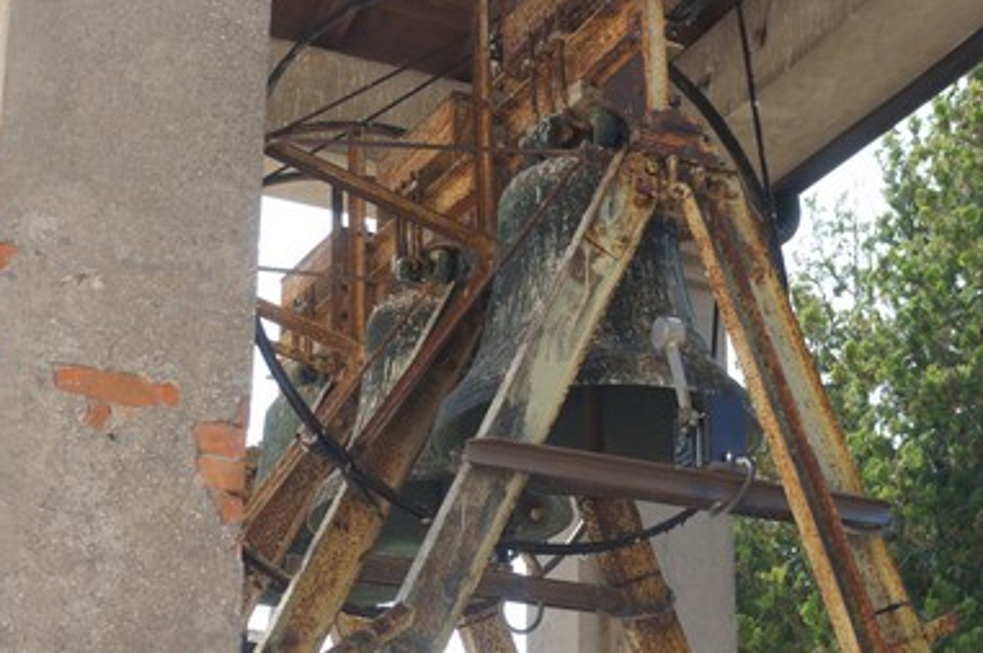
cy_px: 305
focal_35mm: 100
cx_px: 570
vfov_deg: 13.7
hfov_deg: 20.5
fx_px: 2716
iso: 250
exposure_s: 1/250
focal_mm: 55
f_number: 7.1
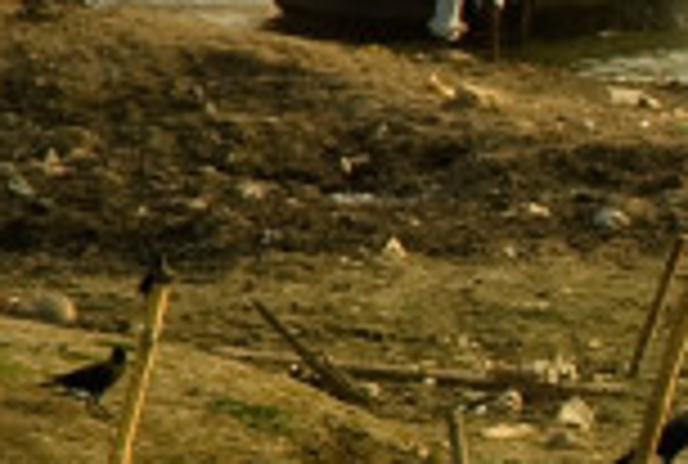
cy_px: 340
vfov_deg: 2.0
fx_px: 13436
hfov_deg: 2.9
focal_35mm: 701
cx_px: 2154
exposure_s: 1/250
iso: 100
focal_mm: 70
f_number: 4.5
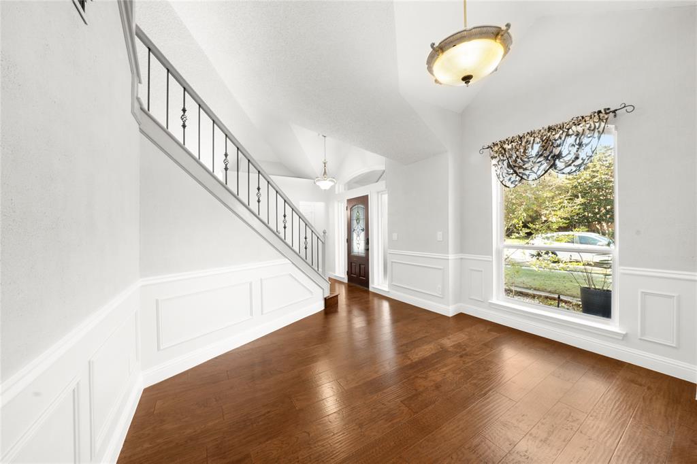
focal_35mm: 12
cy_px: 232
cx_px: 348
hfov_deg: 112.6
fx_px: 232
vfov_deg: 90.0
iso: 100
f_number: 11
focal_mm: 12
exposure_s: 1
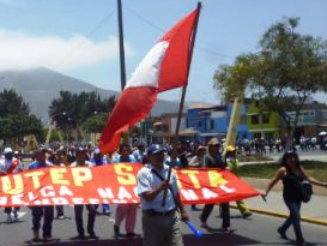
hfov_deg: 40.2
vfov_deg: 31.5
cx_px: 85
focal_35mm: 46
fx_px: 435
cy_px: 140
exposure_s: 1/160
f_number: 9
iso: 100
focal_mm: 5
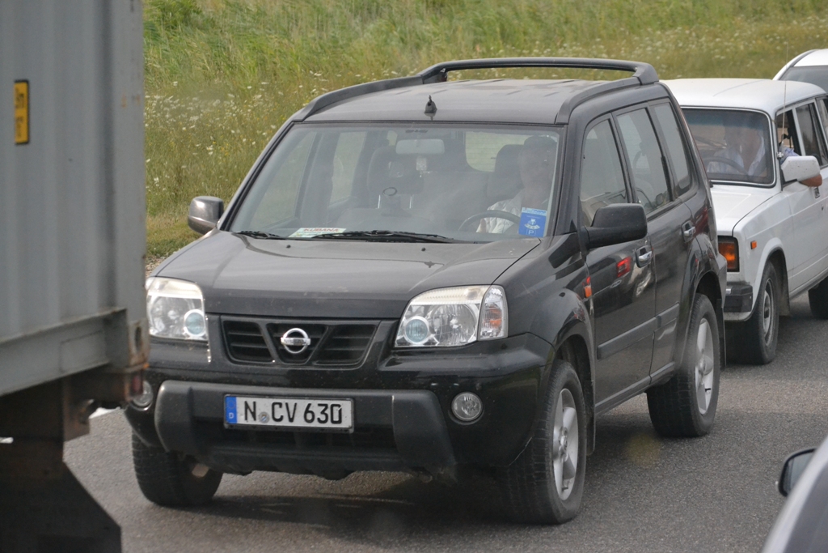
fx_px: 3450
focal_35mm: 150
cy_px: 276
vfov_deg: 9.2
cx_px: 414
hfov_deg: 13.7
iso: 3200
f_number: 10
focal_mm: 100
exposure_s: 1/2000
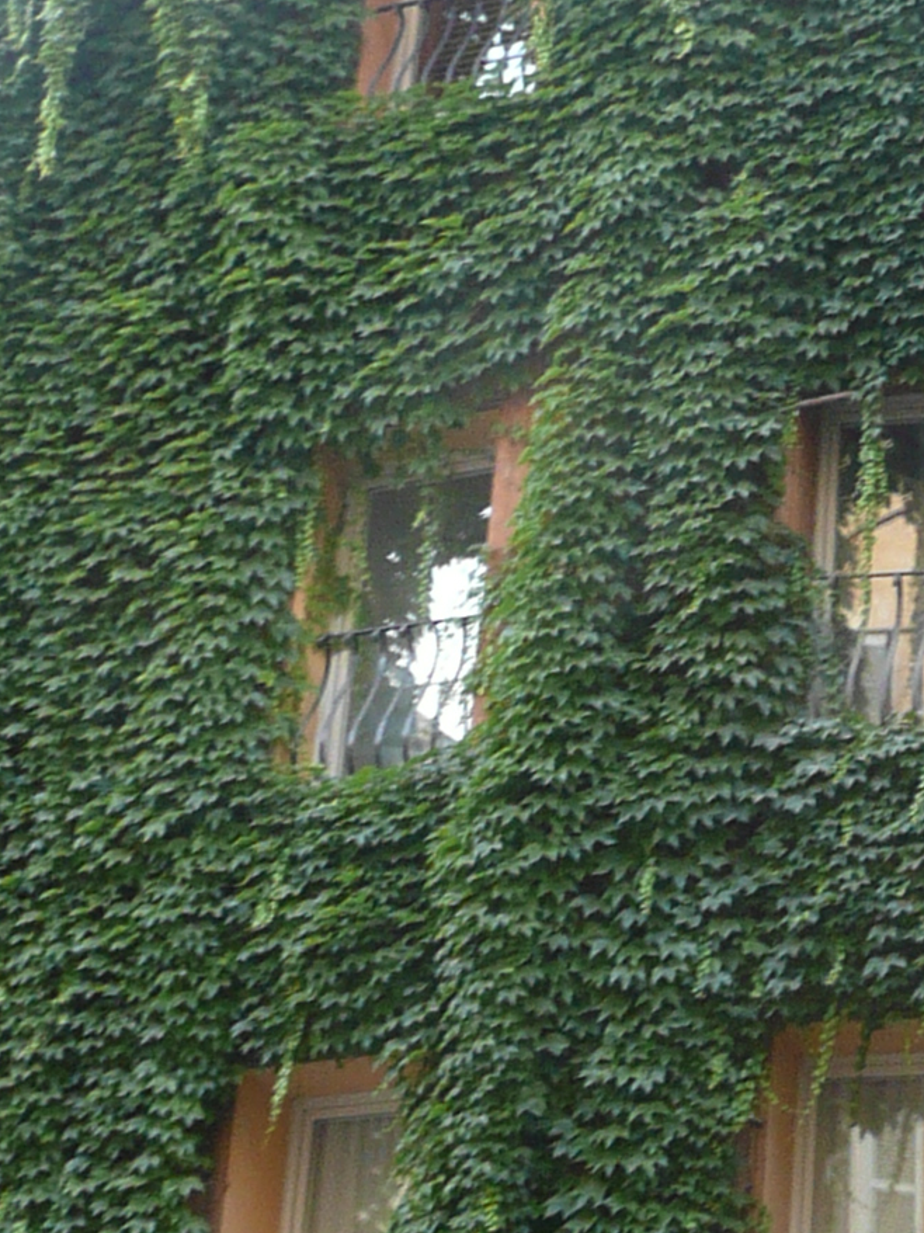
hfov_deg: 14.6
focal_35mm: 98
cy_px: 771
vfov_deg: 20.0
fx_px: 3490
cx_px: 1105
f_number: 3.3
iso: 125
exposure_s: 1/30
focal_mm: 4.6
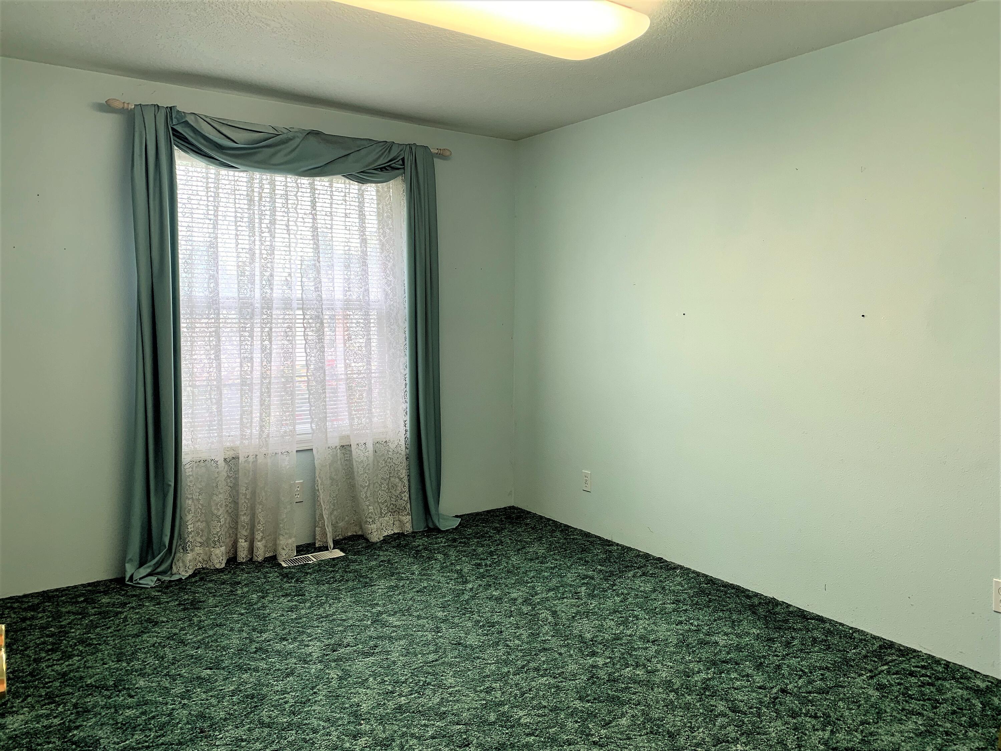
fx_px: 752
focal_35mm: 26
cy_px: 376
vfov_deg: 53.1
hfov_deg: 67.3
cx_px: 500
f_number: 1.8
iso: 50
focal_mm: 4.25
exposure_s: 1/60
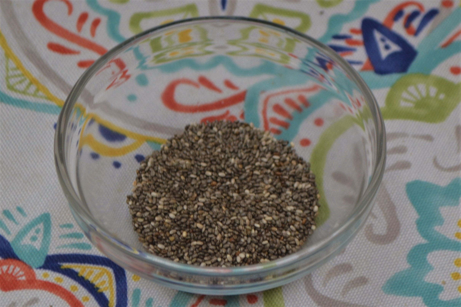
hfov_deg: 24.6
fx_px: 1057
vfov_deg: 16.6
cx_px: 230
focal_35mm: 82
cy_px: 154
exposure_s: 1/30
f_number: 5.6
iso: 400
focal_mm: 55
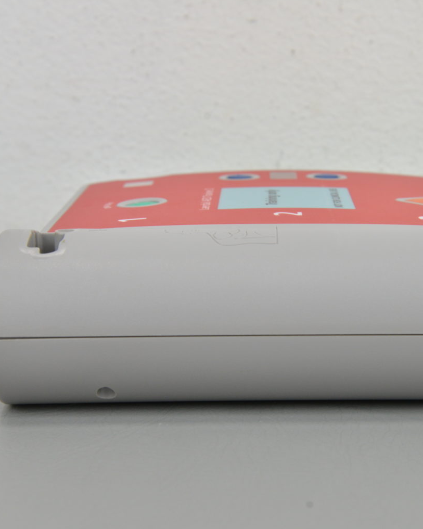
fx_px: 1377
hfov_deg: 17.4
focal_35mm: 88
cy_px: 263
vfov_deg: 21.7
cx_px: 286
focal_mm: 62
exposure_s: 1/100
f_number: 7.1
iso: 1000
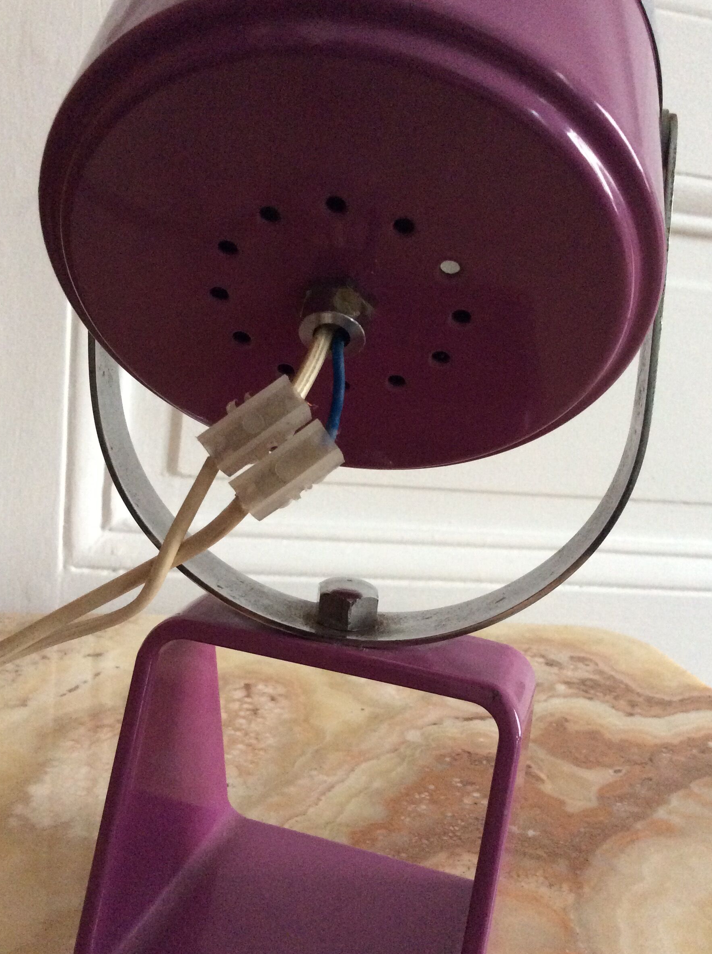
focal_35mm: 35
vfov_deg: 52.7
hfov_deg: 40.6
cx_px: 338
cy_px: 494
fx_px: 962
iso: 320
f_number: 2.4
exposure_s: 1/25
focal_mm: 3.3
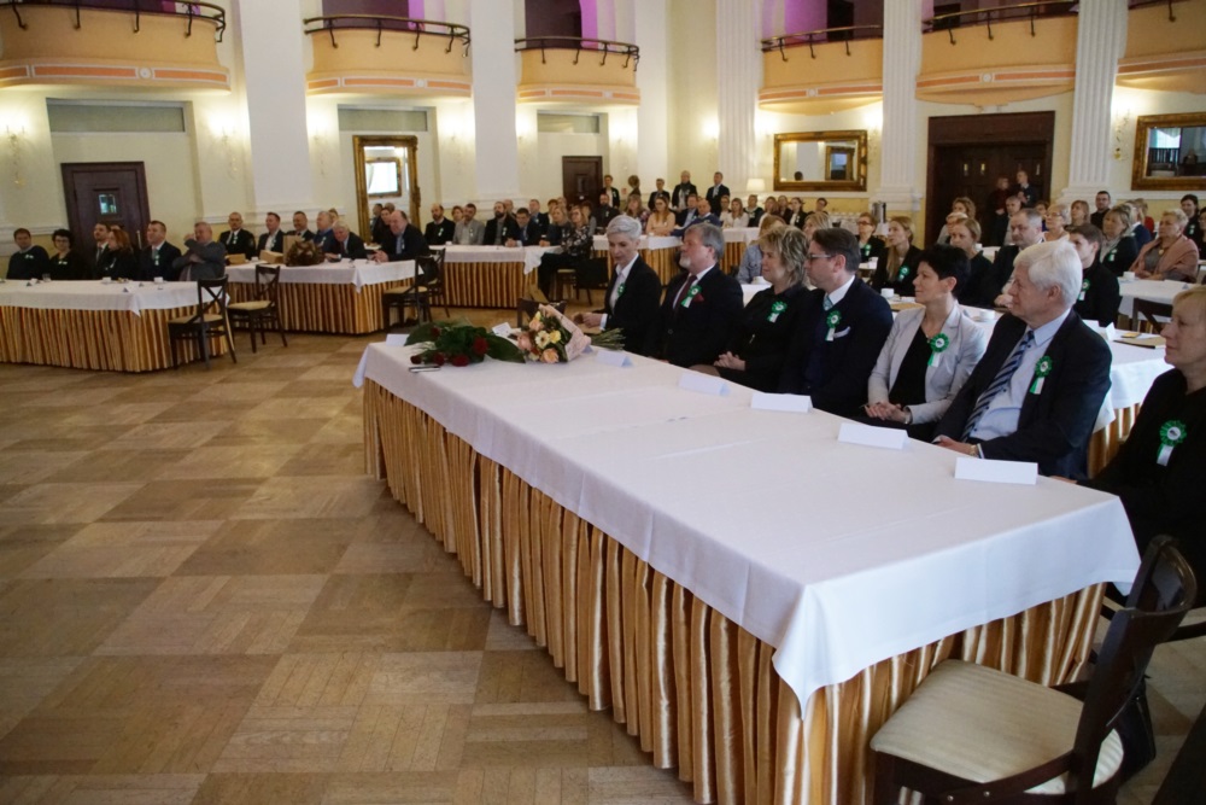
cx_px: 603
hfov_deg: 67.4
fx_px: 905
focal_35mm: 27
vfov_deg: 47.9
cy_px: 402
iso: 3200
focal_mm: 18
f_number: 3.5
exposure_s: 1/160
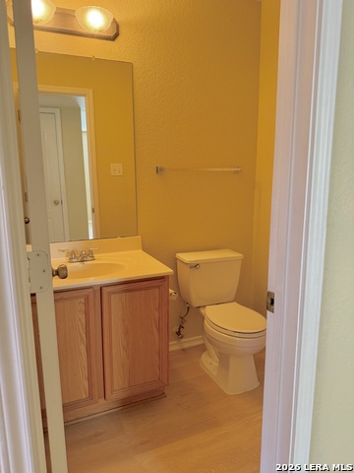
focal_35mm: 24
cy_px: 236
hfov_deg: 56.8
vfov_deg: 71.6
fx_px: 327
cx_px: 177
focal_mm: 6.76
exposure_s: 1/60
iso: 200
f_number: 1.78
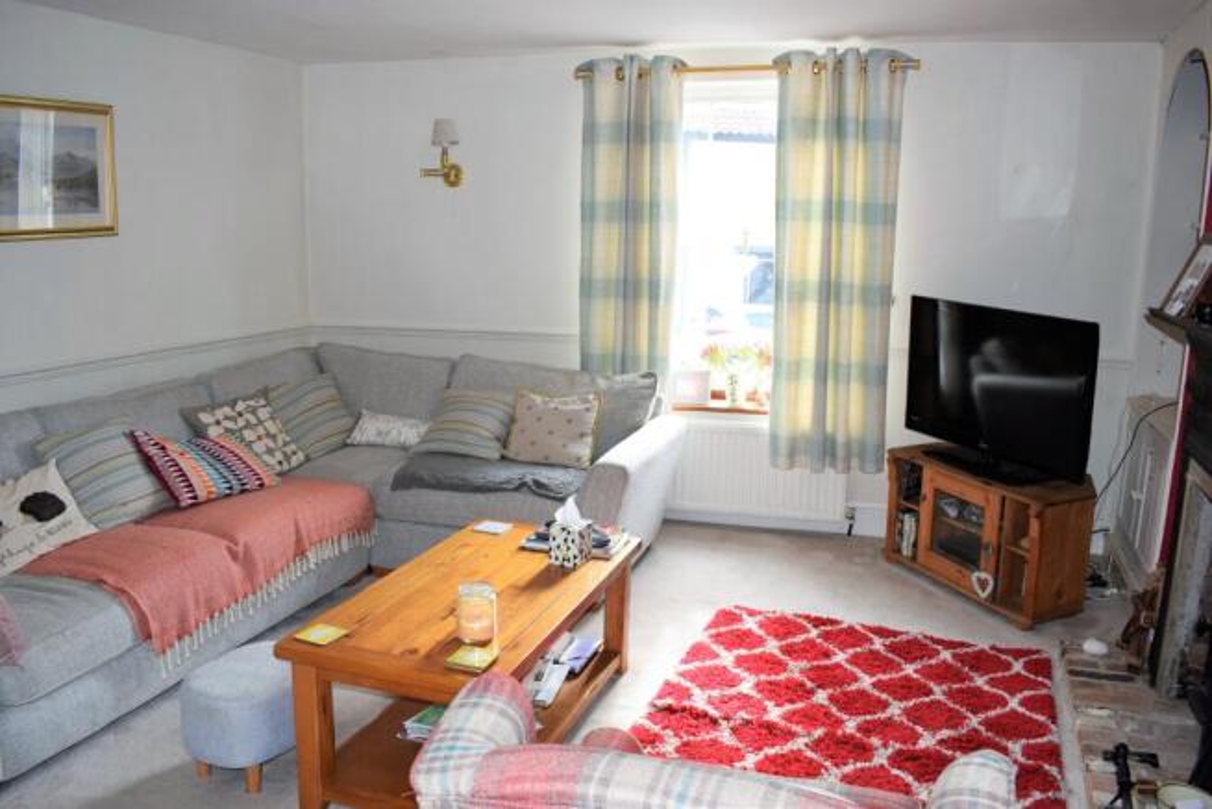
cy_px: 404
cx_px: 606
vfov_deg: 48.0
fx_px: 909
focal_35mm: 27
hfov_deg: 67.4
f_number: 5.6
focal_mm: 18
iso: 640
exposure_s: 1/125
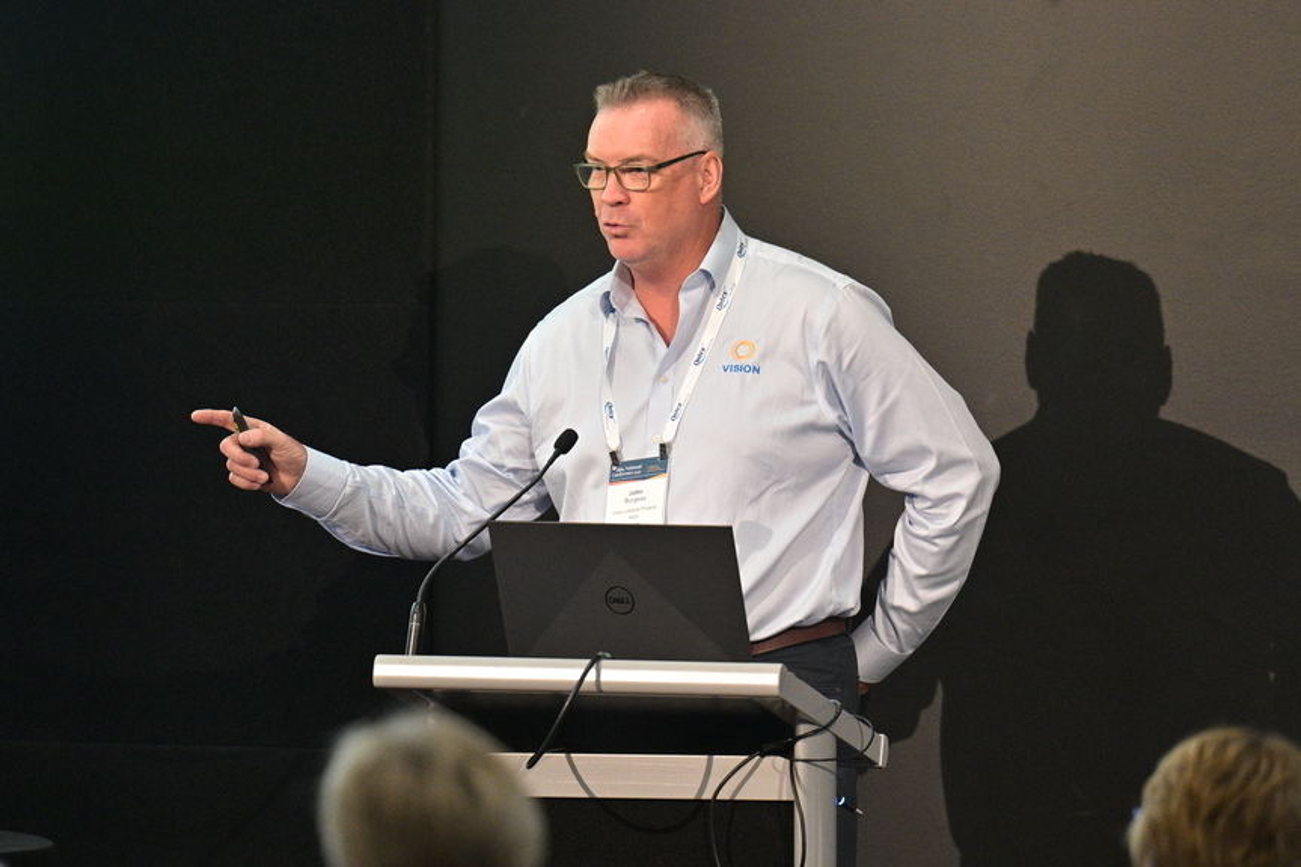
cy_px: 434
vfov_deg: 6.3
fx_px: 7840
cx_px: 650
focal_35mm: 217
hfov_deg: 9.5
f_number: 2.8
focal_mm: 145
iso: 2000
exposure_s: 1/160
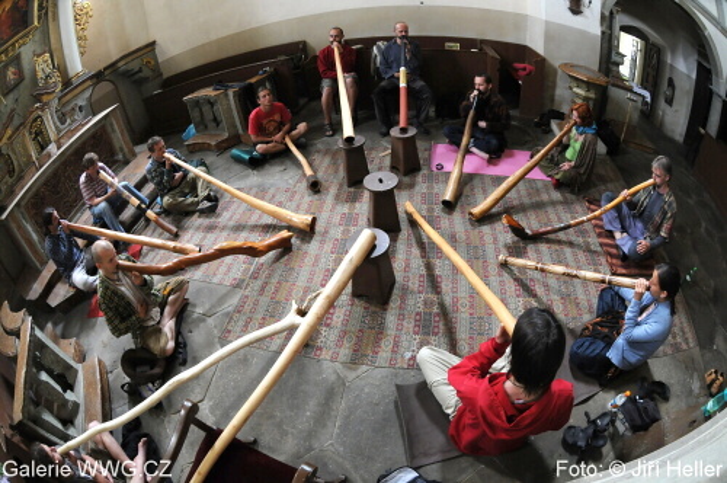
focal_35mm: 16
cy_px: 242
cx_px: 364
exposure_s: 1/20
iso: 1000
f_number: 5
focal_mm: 10.5
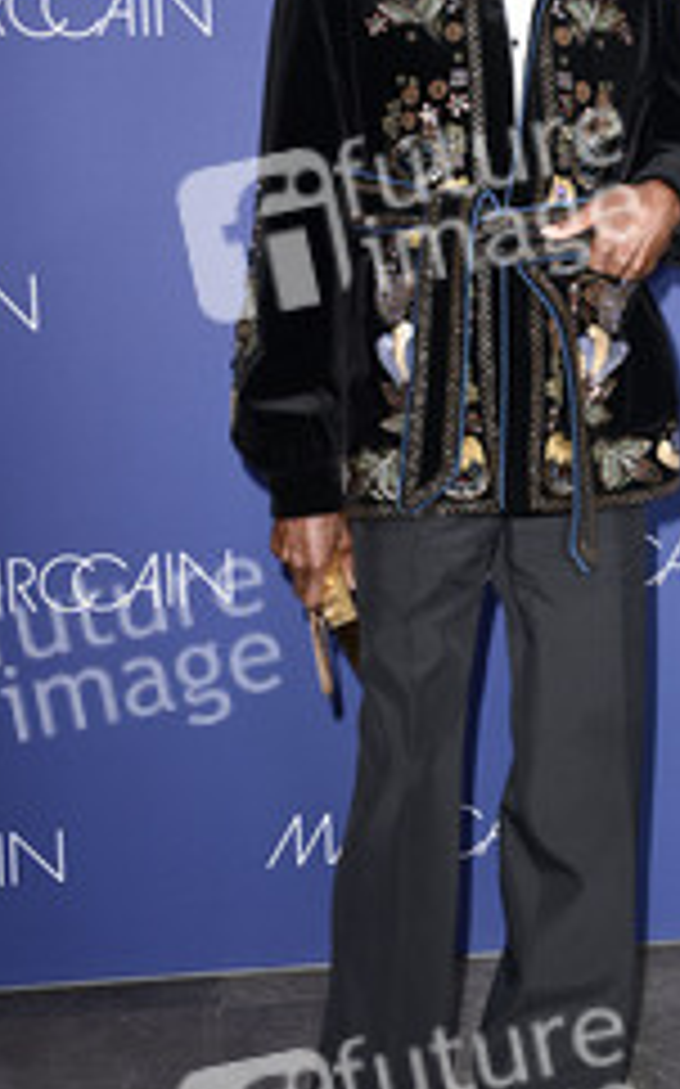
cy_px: 441
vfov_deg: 27.8
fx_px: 2197
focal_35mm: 74
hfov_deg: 17.5
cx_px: 540
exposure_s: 1/250
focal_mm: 44
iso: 640
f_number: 5.6
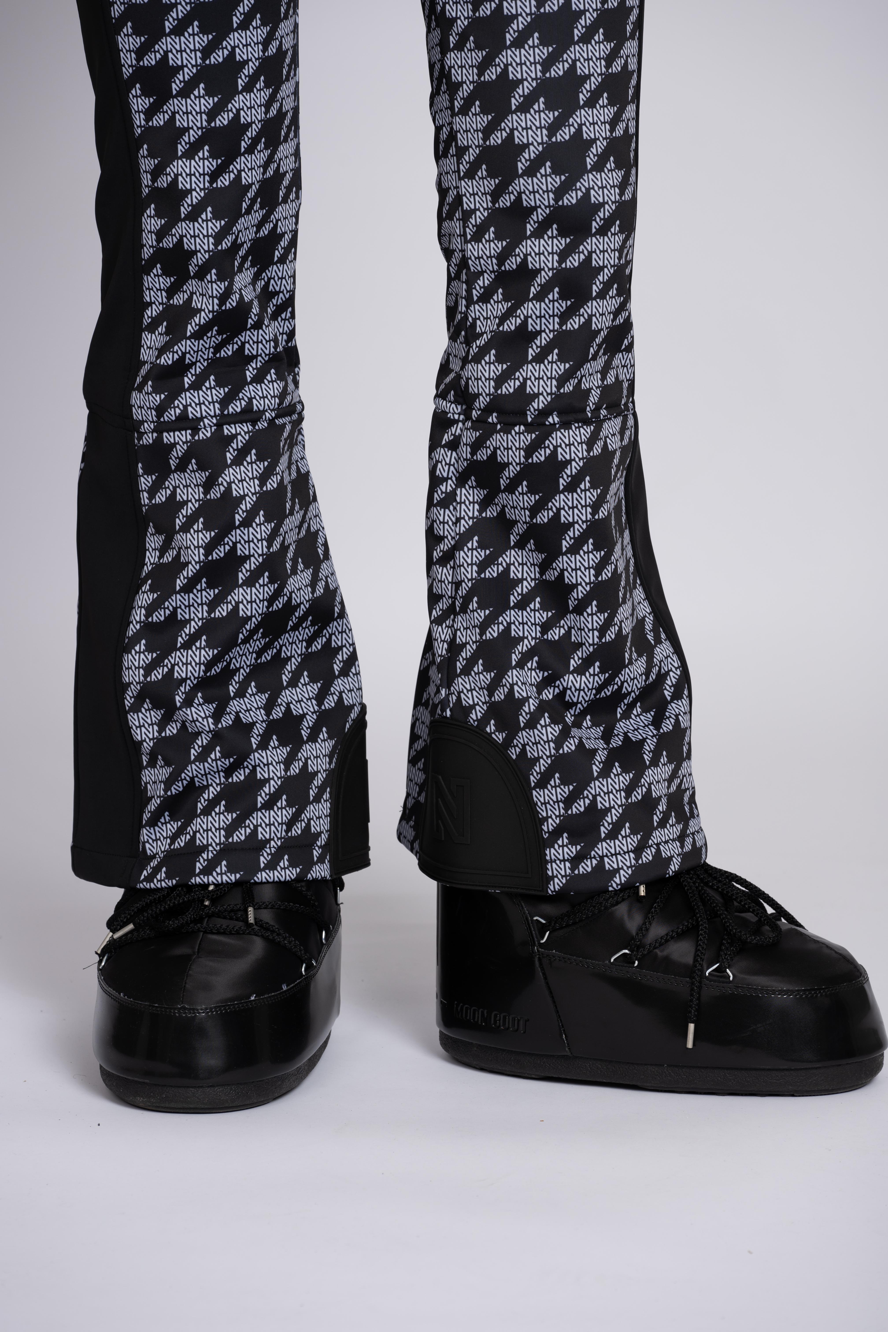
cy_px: 666
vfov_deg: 17.1
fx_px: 4440
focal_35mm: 120
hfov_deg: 11.4
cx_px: 444
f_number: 7.1
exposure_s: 1/200
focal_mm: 120
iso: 125
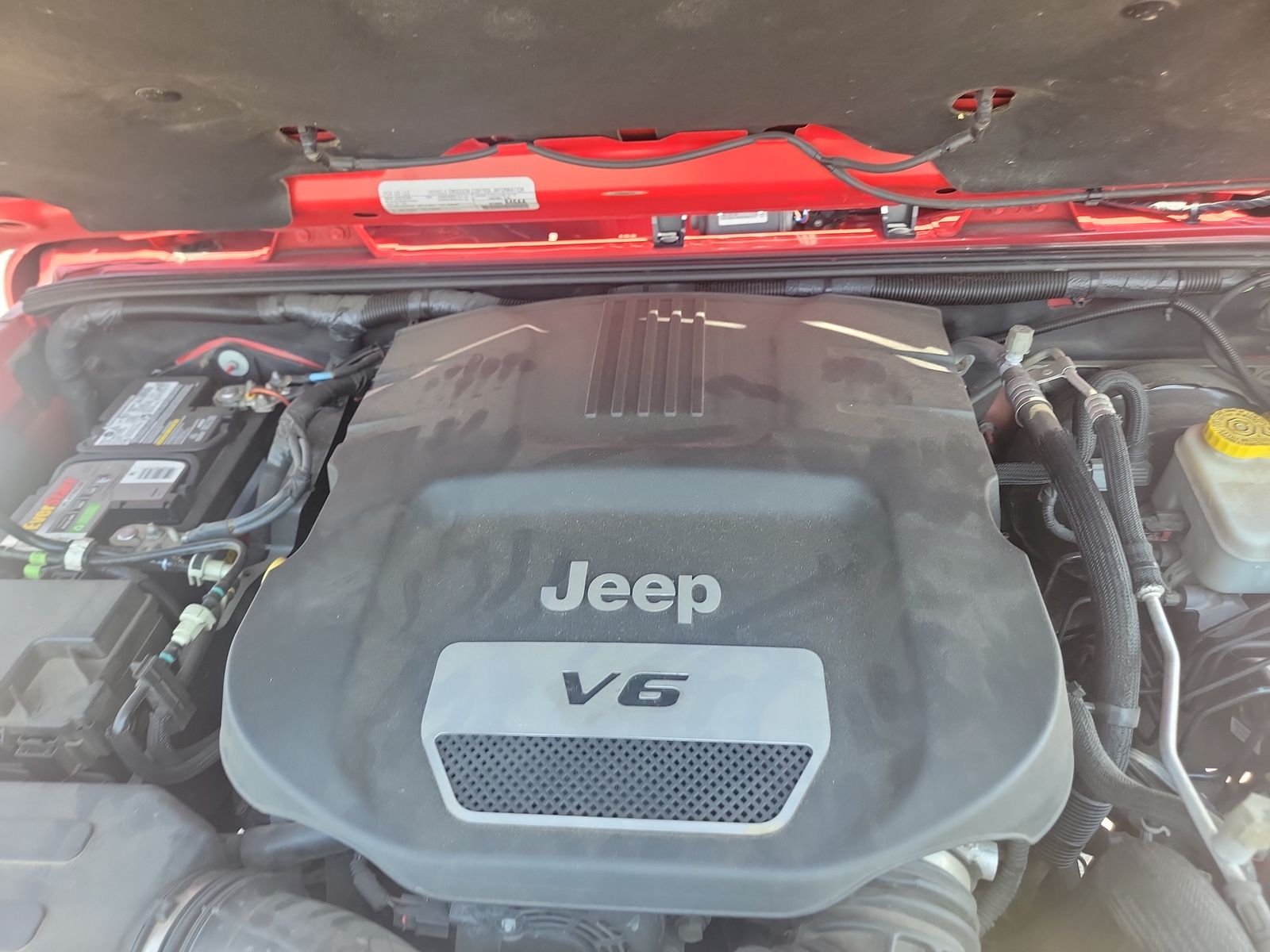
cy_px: 476
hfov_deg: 71.6
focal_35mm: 24
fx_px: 881
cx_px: 635
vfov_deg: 56.8
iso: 71
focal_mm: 6.7
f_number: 1.8
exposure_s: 1/59
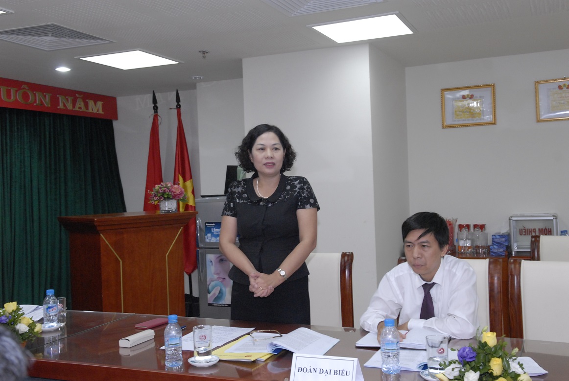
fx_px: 617
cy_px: 190
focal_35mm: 39
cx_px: 284
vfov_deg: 34.3
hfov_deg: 49.5
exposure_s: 1/60
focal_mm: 26
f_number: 5.6
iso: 1000
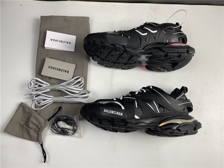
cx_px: 112
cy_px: 84
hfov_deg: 67.3
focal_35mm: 26
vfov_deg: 53.1
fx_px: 168
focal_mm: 4.25
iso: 50
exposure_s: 1/100
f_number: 1.8
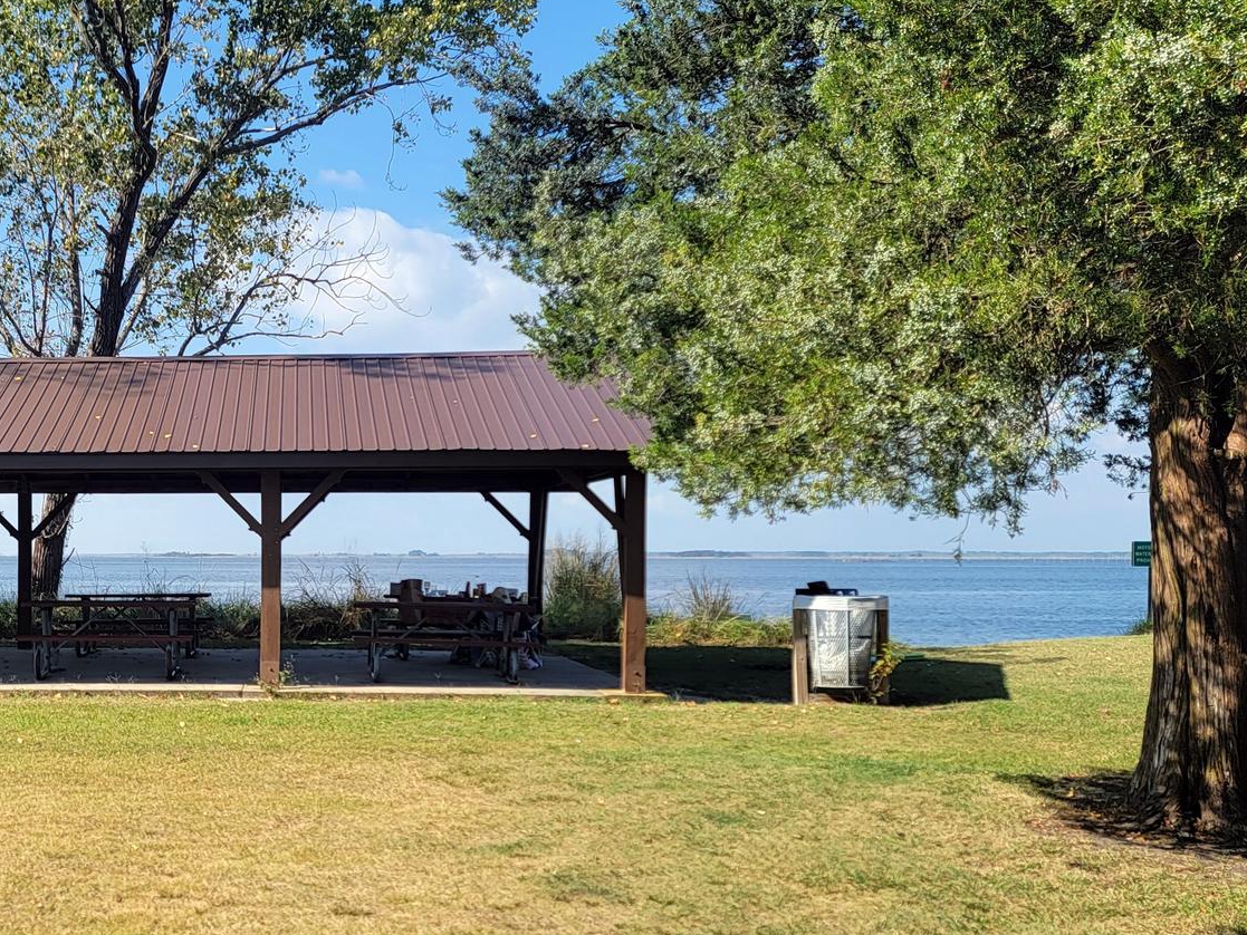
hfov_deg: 40.0
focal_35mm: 44
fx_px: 1585
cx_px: 141
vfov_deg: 32.8
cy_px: 563
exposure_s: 1/738
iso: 16
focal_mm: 6.7
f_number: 1.8
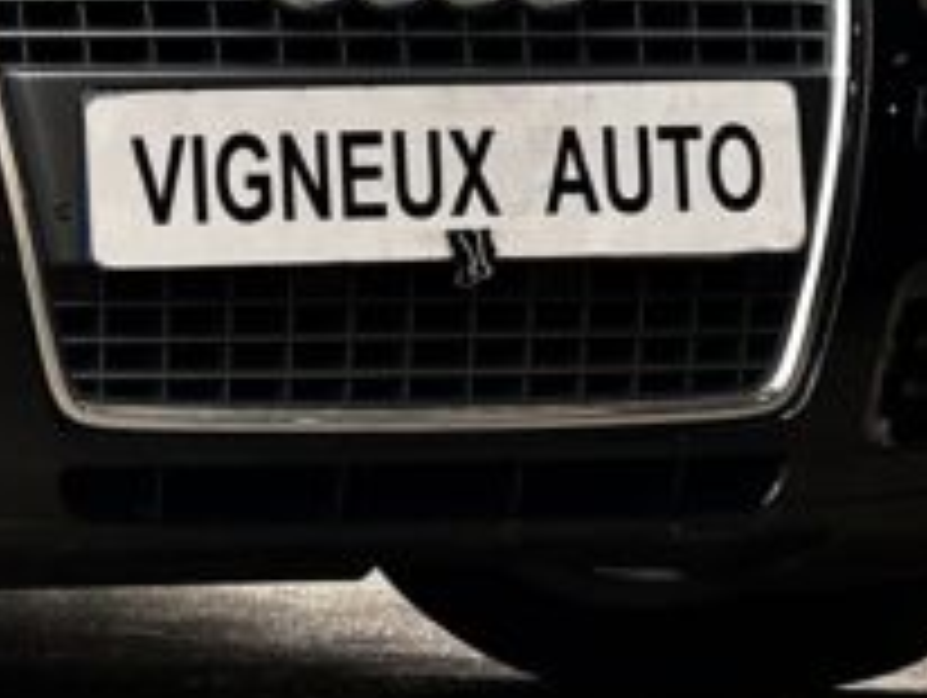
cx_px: -486
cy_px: -225
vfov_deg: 5.0
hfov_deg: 6.5
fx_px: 8016
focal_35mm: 299
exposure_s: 1/121
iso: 25
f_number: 2.8
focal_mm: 9
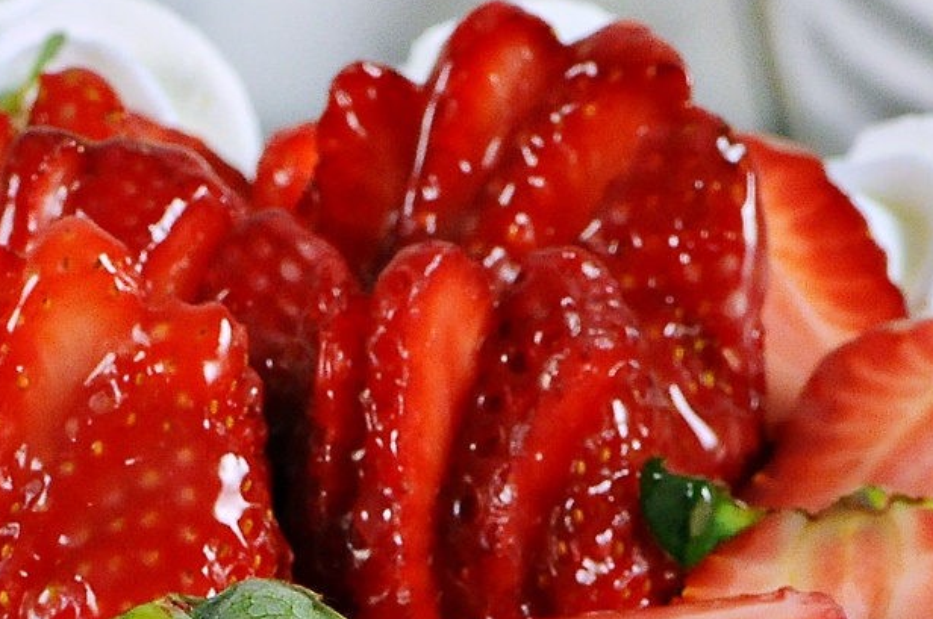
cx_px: 244
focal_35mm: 512
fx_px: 13242
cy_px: 645
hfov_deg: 4.0
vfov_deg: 2.7
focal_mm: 105
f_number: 13
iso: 1250
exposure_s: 1/8
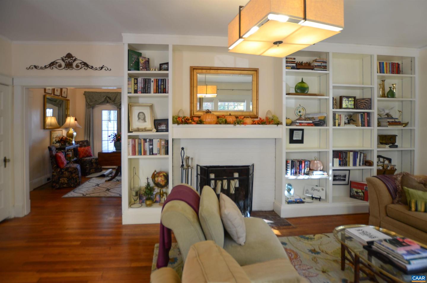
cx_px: 214
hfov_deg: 100.5
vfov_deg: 77.0
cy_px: 142
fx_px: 178
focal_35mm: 15
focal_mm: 10
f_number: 3.5
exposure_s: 1/20
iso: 100
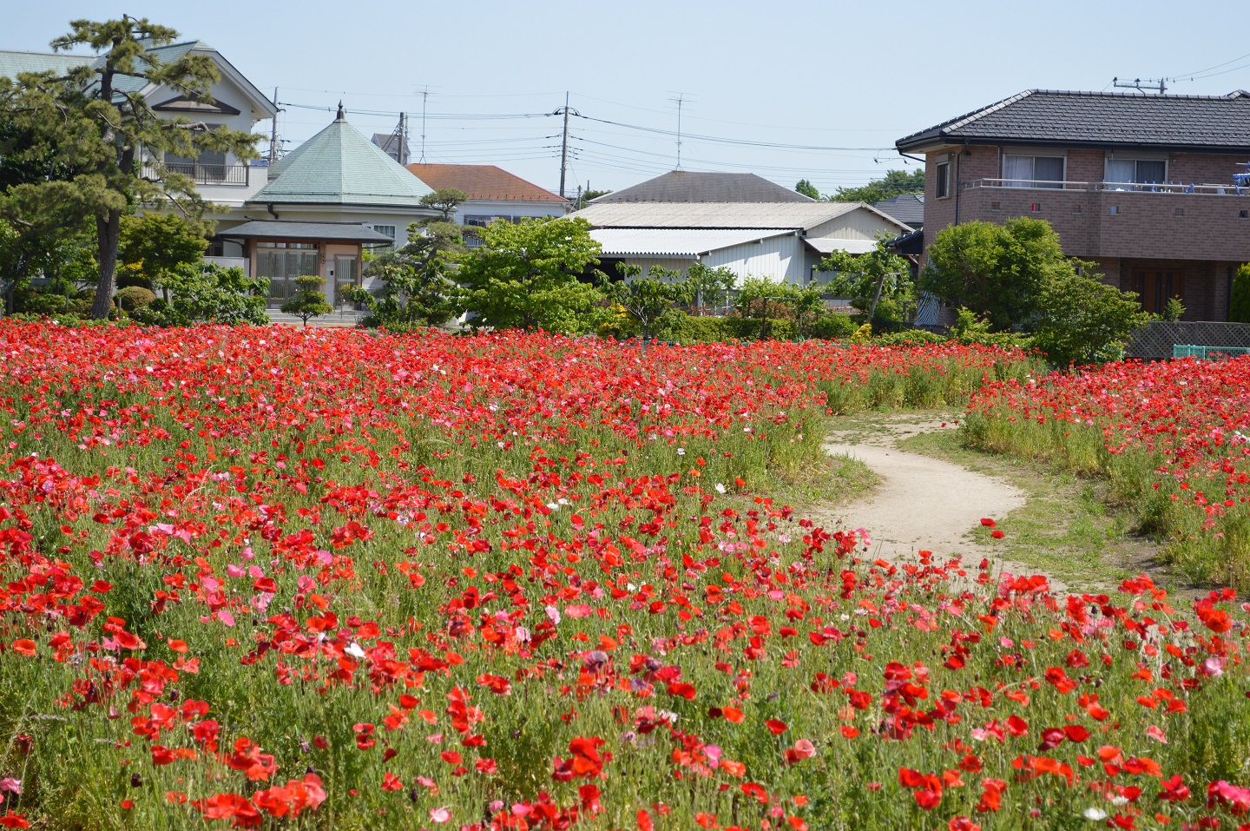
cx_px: 625
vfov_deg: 16.5
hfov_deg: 24.6
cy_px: 416
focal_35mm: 82
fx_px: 2862
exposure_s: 1/1000
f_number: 6.3
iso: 400
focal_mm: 55
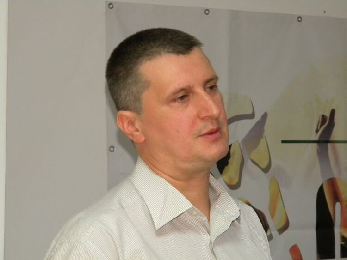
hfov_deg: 18.7
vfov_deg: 14.1
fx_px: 1053
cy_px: 130
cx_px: 174
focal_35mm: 105
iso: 400
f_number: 4.7
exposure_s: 1/30
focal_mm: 19
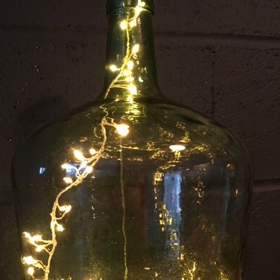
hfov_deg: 40.0
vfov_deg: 39.5
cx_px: 134
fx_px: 384
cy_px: 190
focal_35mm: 42
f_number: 2.2
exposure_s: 1/33
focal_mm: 4.15
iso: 160
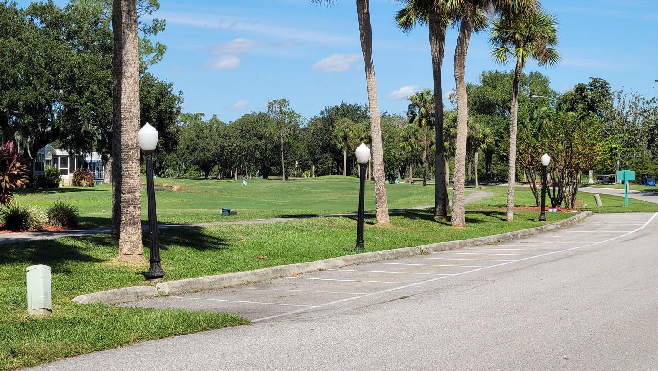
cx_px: 326
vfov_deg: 37.7
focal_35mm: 31
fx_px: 541
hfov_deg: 62.6
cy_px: 153
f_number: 2
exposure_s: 1/955
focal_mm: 5.9
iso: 25
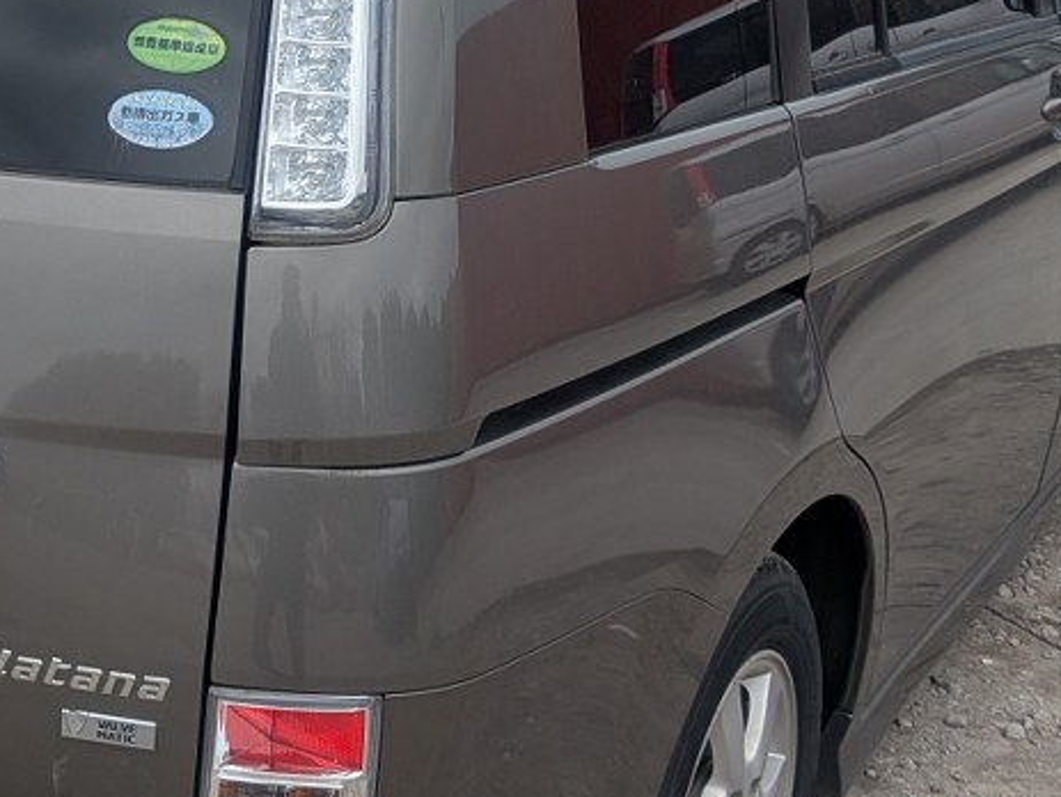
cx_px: 173
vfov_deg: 21.2
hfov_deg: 27.4
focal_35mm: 69
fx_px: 2117
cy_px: 208
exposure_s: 1/867
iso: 50
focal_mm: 5.43
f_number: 1.89
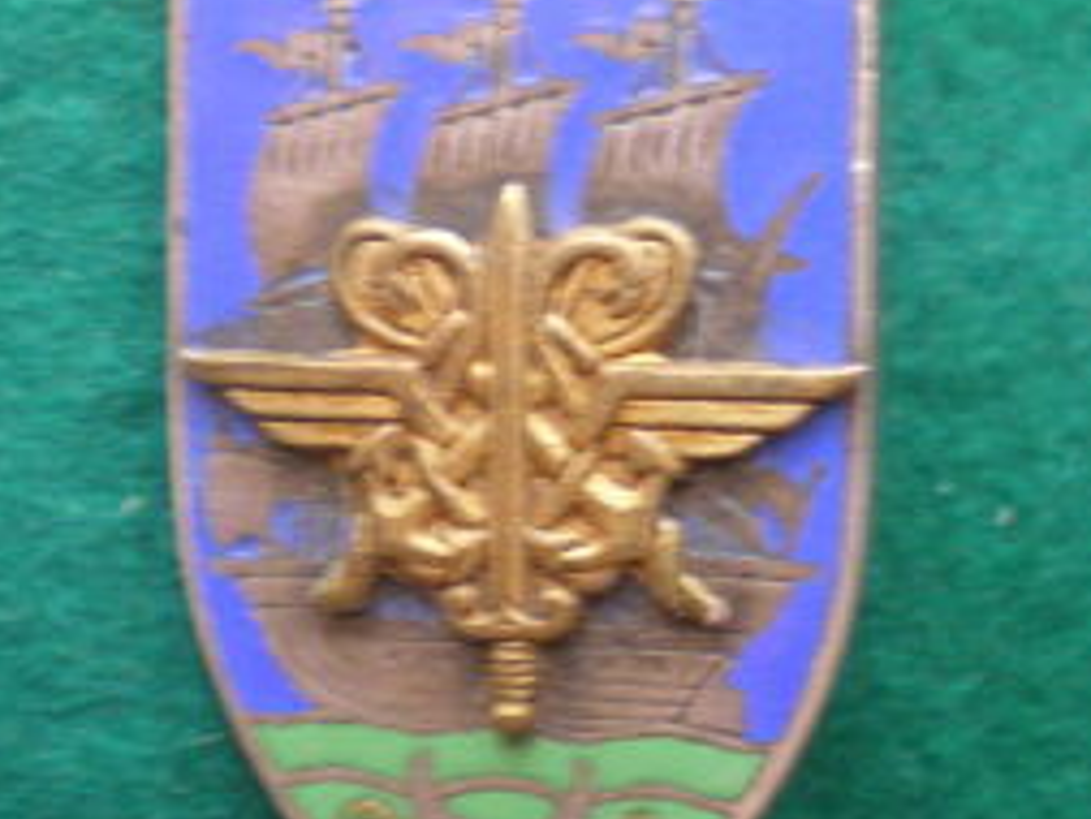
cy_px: 362
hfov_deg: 27.0
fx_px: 2270
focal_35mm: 72
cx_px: 466
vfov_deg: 20.4
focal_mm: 6.3
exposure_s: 1/10
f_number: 3.1
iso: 400
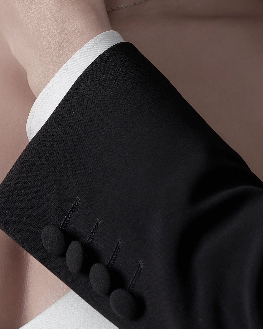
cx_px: 195
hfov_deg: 7.5
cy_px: -116
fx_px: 1994
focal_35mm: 205
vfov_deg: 9.2
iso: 125
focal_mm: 62.3
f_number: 5
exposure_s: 1/125
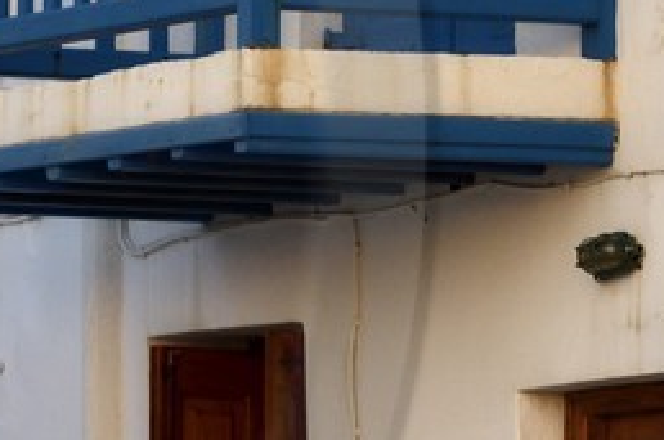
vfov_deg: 1.8
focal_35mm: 757
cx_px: -636
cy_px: 147
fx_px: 13936
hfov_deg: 2.7
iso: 400
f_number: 4.5
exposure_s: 1/125
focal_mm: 122
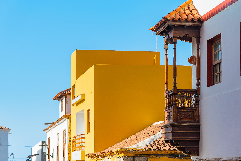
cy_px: 80
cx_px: 120
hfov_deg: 19.4
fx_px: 703
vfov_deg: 13.1
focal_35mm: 105
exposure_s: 1/200
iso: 125
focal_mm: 105
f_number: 5.6
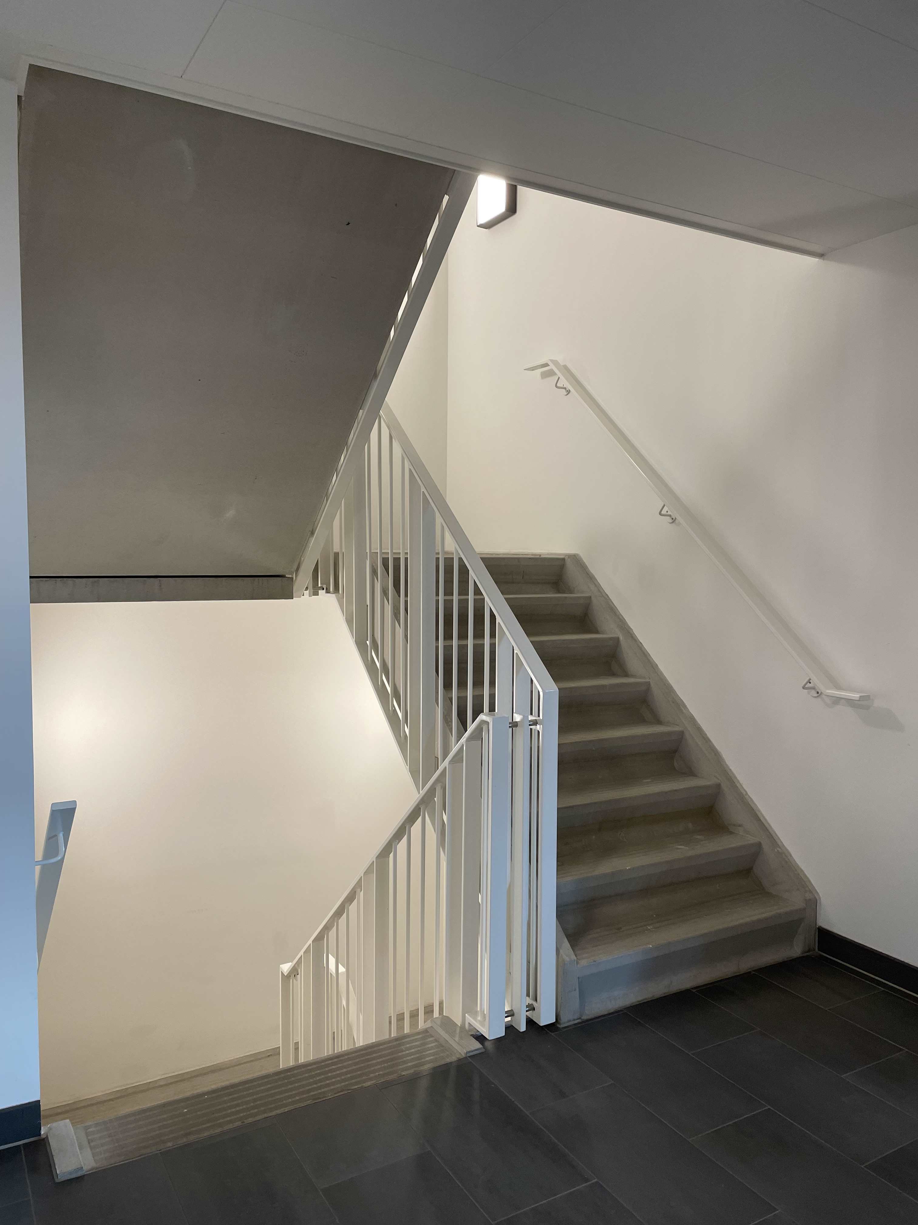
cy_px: 612
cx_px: 459
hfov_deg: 53.1
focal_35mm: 26
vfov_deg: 67.3
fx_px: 919
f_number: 1.6
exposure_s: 1/100
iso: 80
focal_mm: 4.2
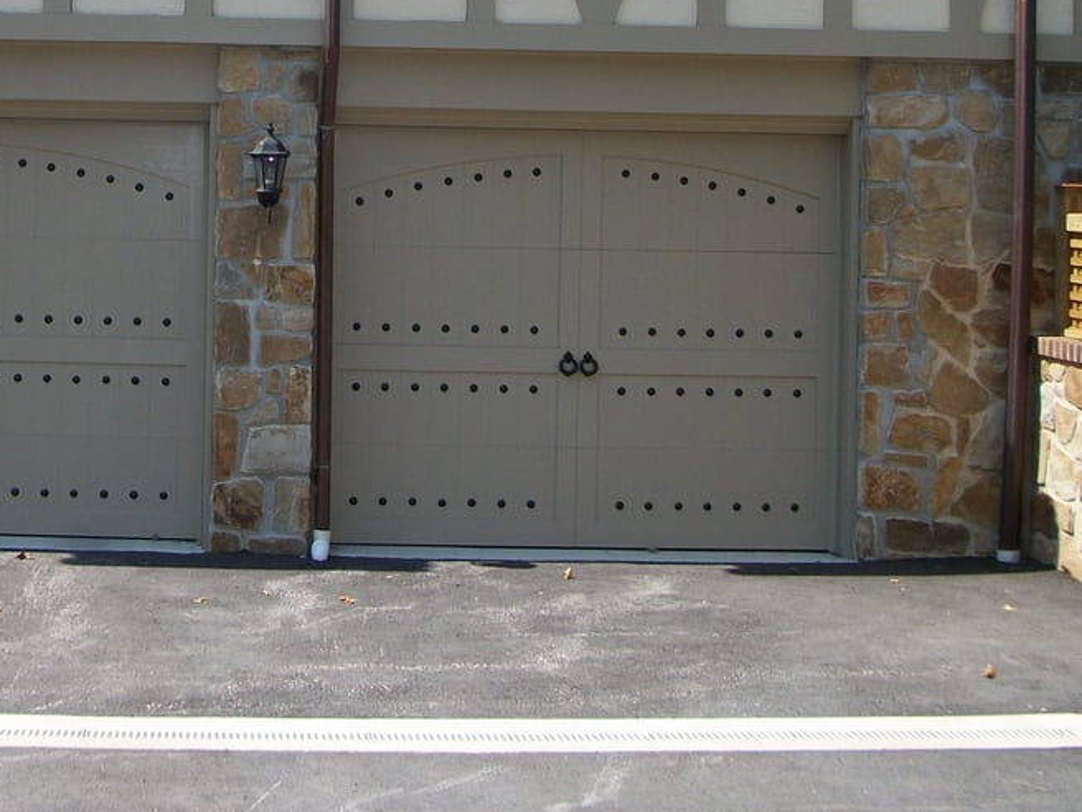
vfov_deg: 22.0
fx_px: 2032
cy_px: 63
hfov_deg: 28.6
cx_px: 98
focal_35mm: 65
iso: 80
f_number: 2.9
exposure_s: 1/800
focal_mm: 5.7
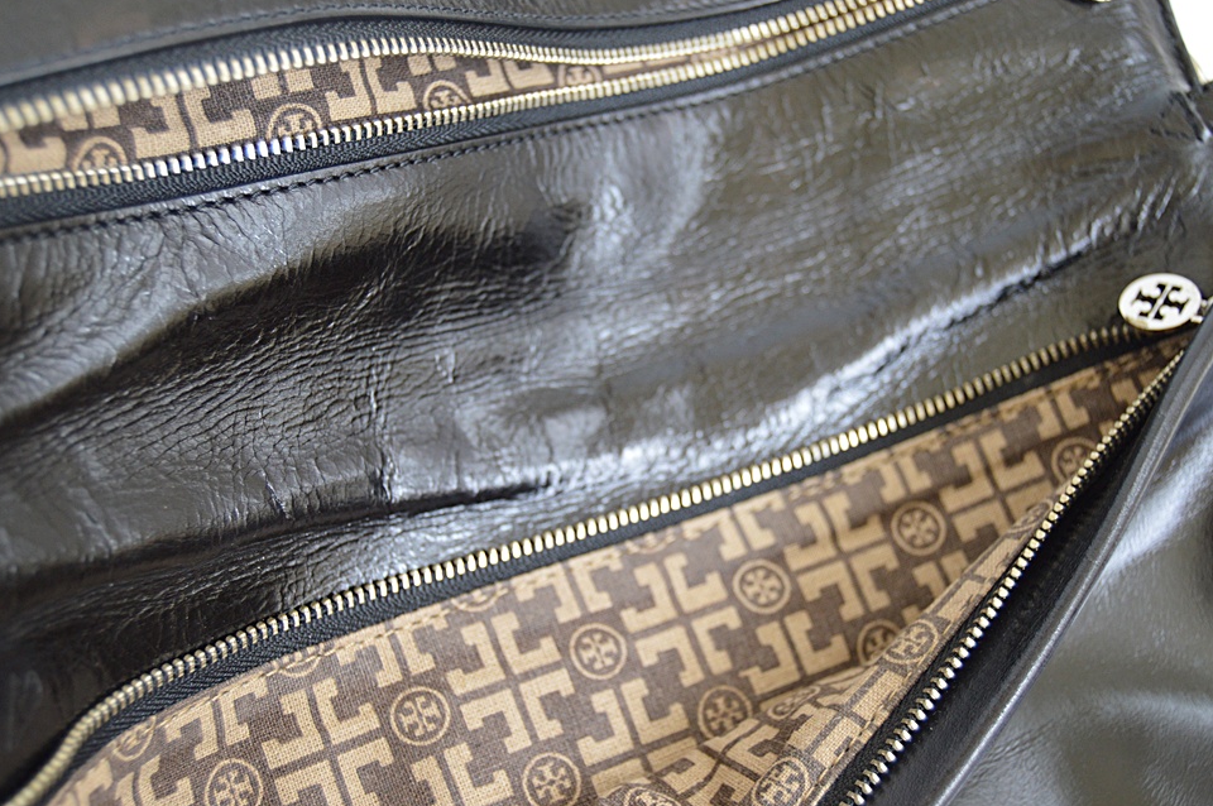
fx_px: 1683
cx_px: 612
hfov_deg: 39.6
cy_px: 402
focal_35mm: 50
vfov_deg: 26.9
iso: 720
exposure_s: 1/60
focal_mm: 32
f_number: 4.5
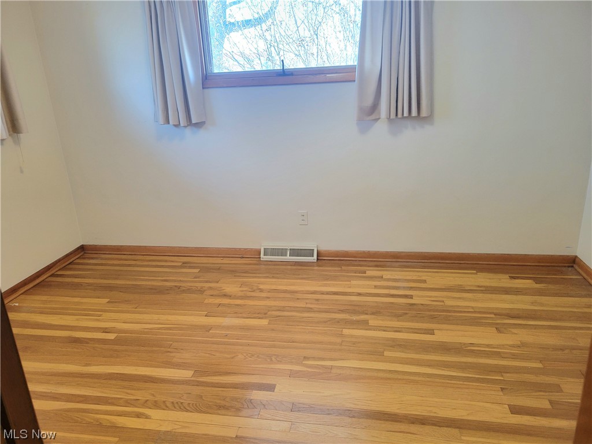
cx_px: 296
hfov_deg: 67.3
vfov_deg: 53.1
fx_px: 445
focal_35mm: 26
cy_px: 222
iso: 250
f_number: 1.8
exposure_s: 1/60.2
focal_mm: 5.4
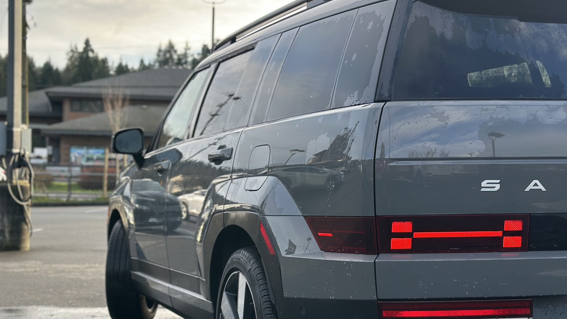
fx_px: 947
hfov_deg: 33.3
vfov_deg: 19.1
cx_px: 245
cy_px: 182
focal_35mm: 63
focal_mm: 6.86
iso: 80
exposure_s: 1/872
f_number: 1.78
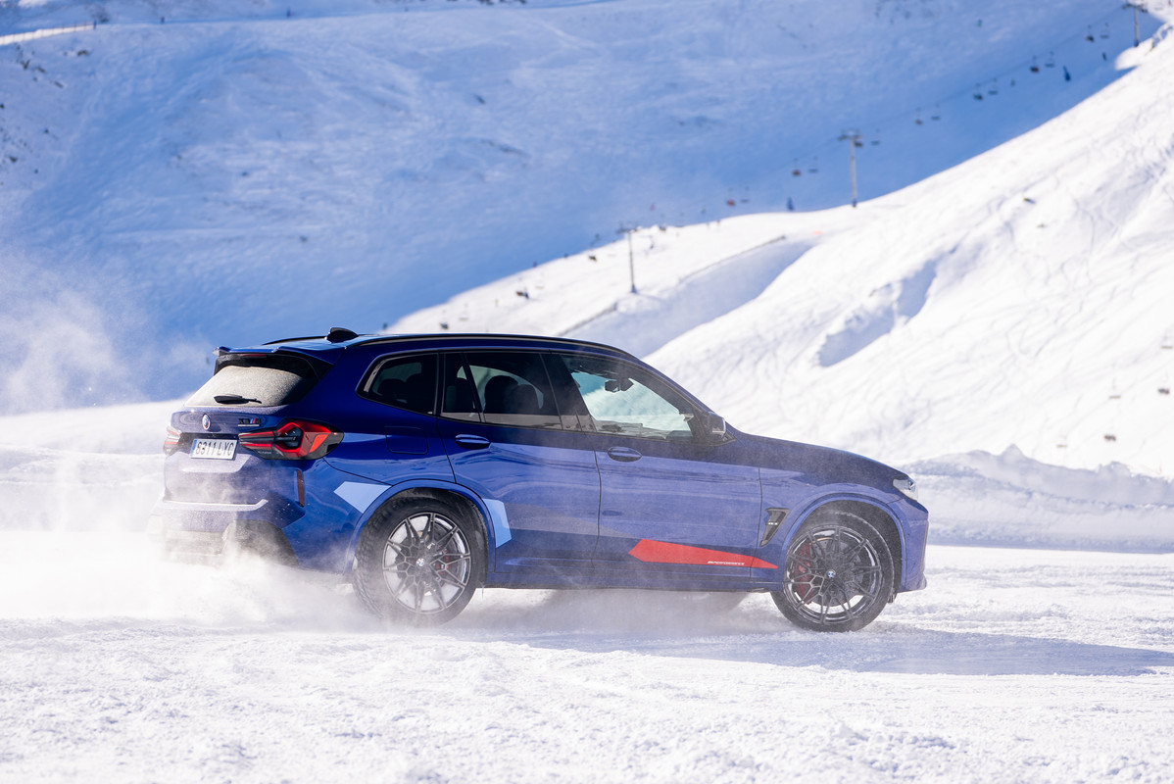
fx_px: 5220
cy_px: 392
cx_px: 587
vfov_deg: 8.6
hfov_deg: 12.8
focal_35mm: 160
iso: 50
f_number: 5.6
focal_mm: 160
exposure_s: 1/500
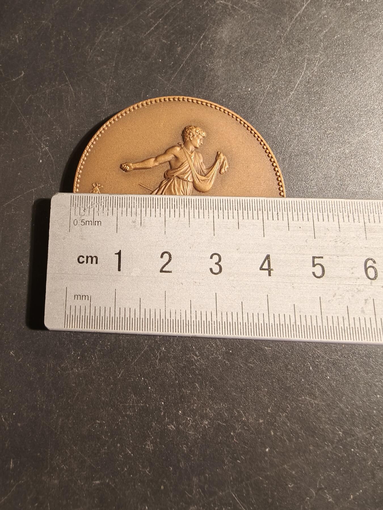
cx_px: 192
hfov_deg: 58.9
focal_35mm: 23
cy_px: 255
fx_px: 339
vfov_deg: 73.9
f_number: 2
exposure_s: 1/100
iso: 250
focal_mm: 2.32
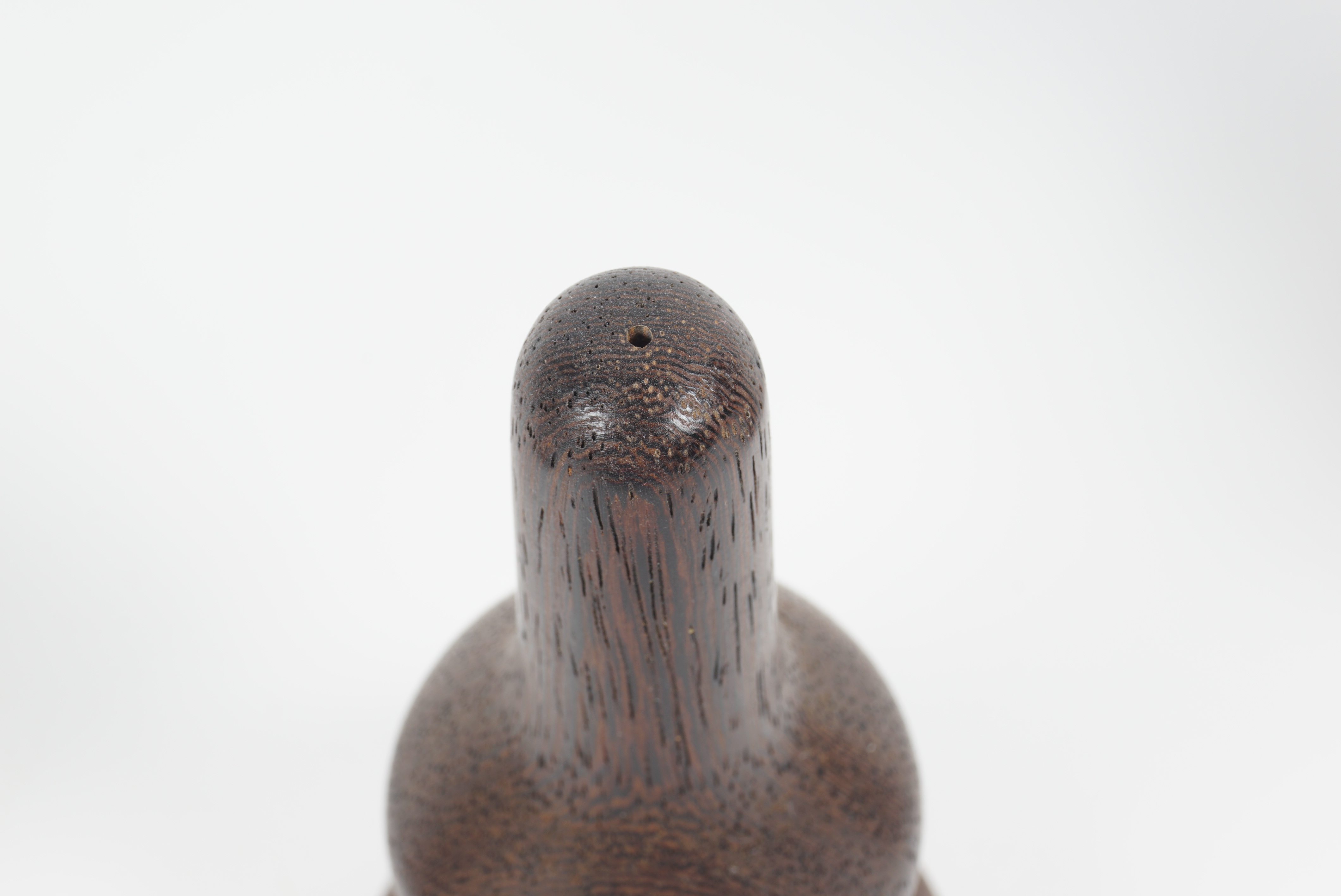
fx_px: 2795
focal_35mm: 75
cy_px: 448
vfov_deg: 18.2
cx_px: 670
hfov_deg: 27.0
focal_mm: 50
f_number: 16
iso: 100
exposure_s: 1/125
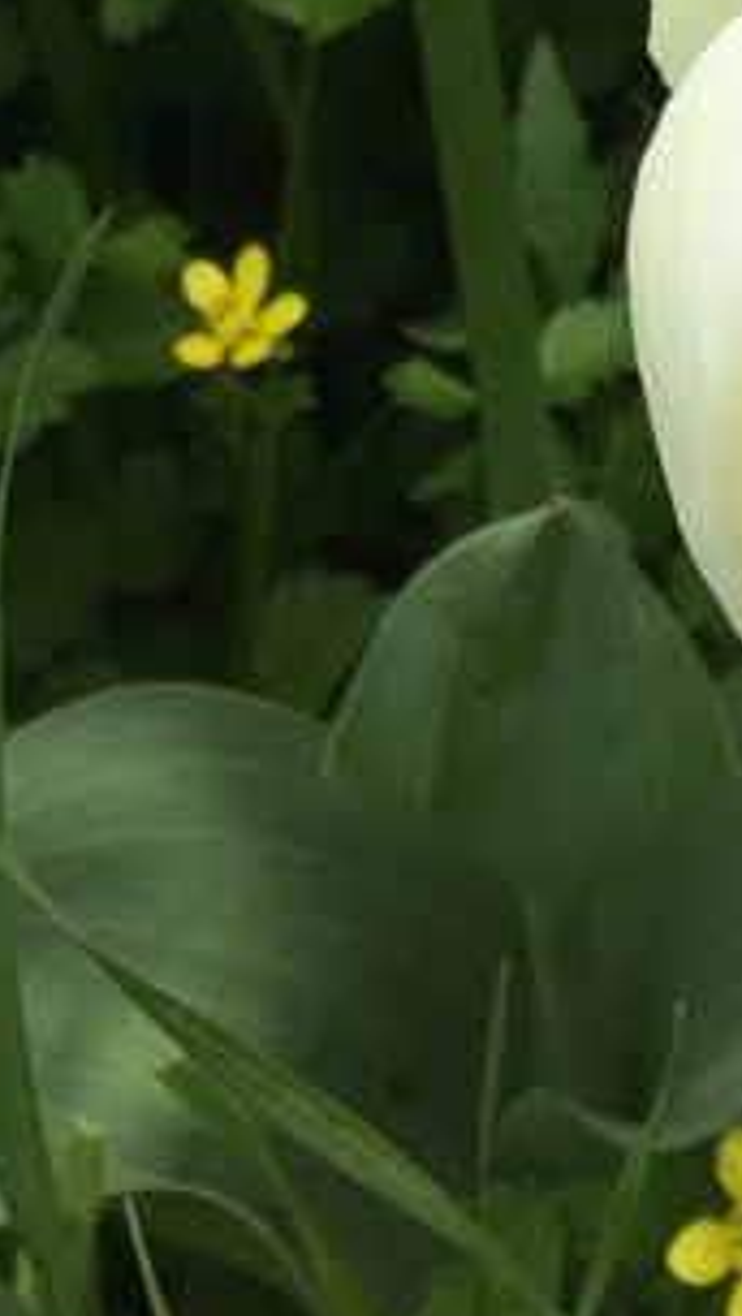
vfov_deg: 17.4
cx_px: 1191
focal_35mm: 106
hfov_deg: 10.9
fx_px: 3700
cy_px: -846
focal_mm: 4.15
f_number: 2.2
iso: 25
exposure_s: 1/1083
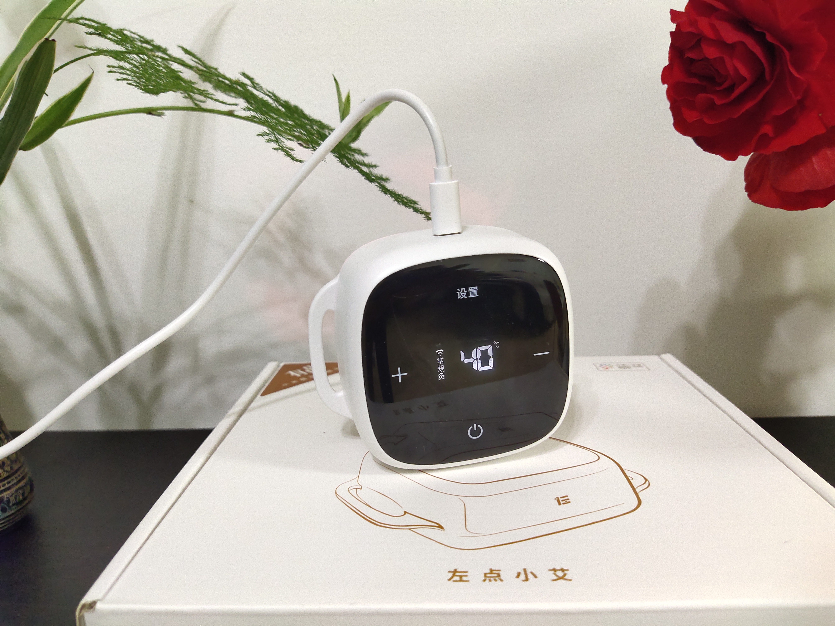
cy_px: 313
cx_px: 418
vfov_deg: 54.9
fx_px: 603
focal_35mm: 25
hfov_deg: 69.4
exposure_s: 1/33
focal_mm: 4.71
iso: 466
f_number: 1.8
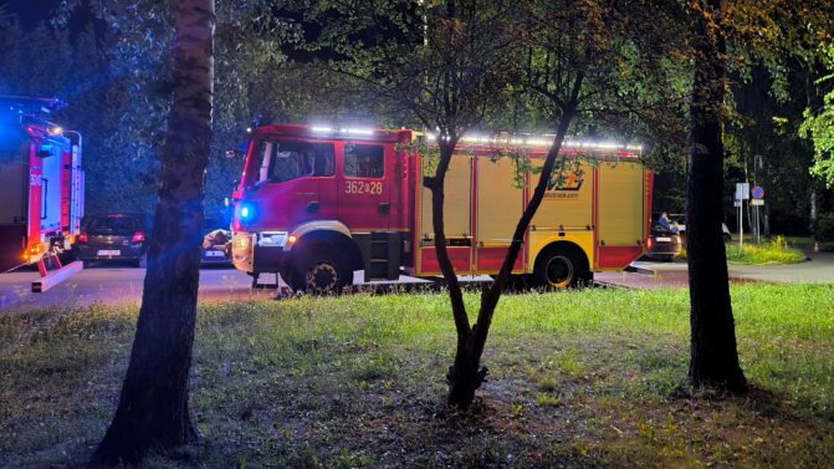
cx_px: 431
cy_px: 187
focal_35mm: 26
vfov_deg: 44.1
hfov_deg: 71.9
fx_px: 575
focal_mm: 6.14
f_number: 1.65
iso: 2500
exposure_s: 1/16.7
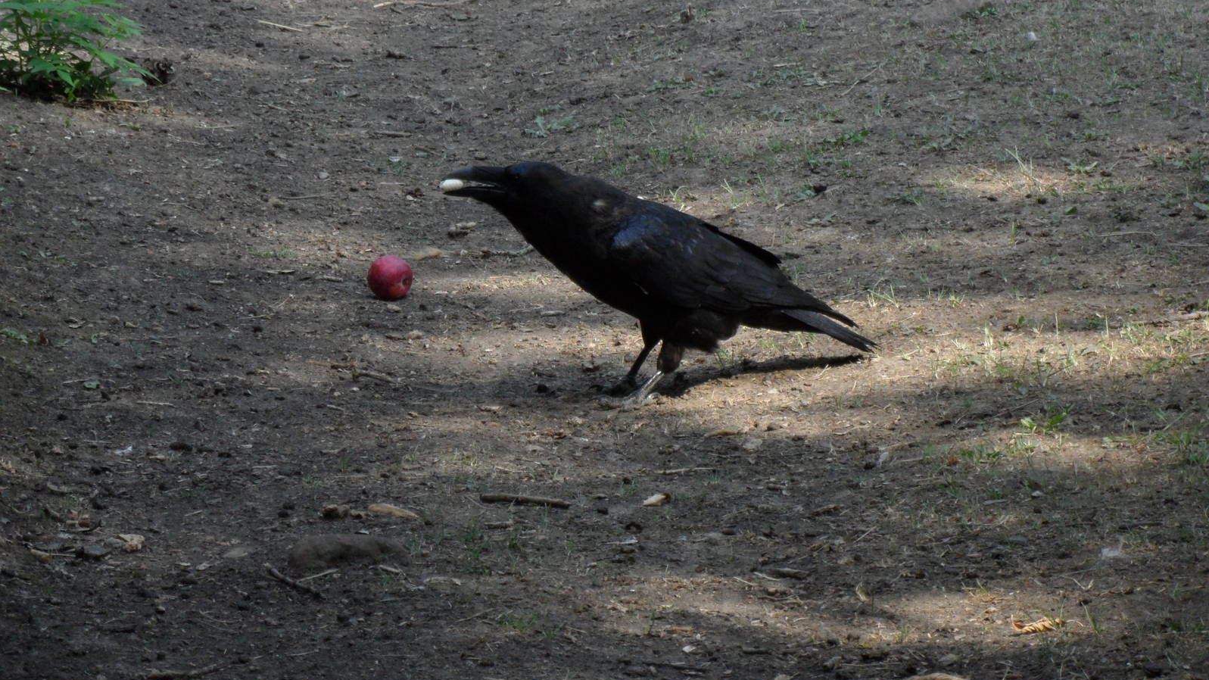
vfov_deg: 3.1
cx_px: 605
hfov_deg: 5.5
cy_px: 273
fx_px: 12598
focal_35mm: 393
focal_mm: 58.5
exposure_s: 1/250
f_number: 5.8
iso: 200
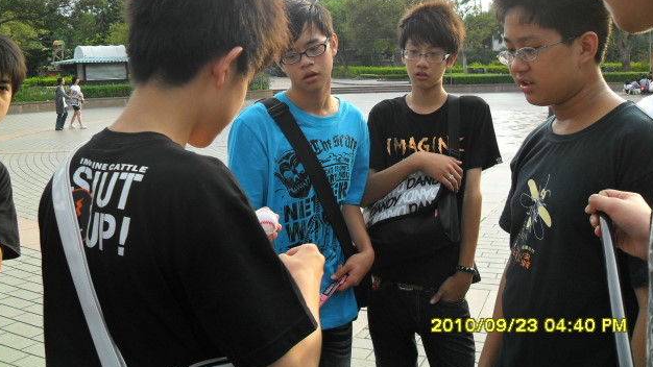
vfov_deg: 30.2
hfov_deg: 51.6
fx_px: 675
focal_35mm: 39
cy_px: 123
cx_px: 323
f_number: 2.8
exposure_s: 1/350
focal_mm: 6.2
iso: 100
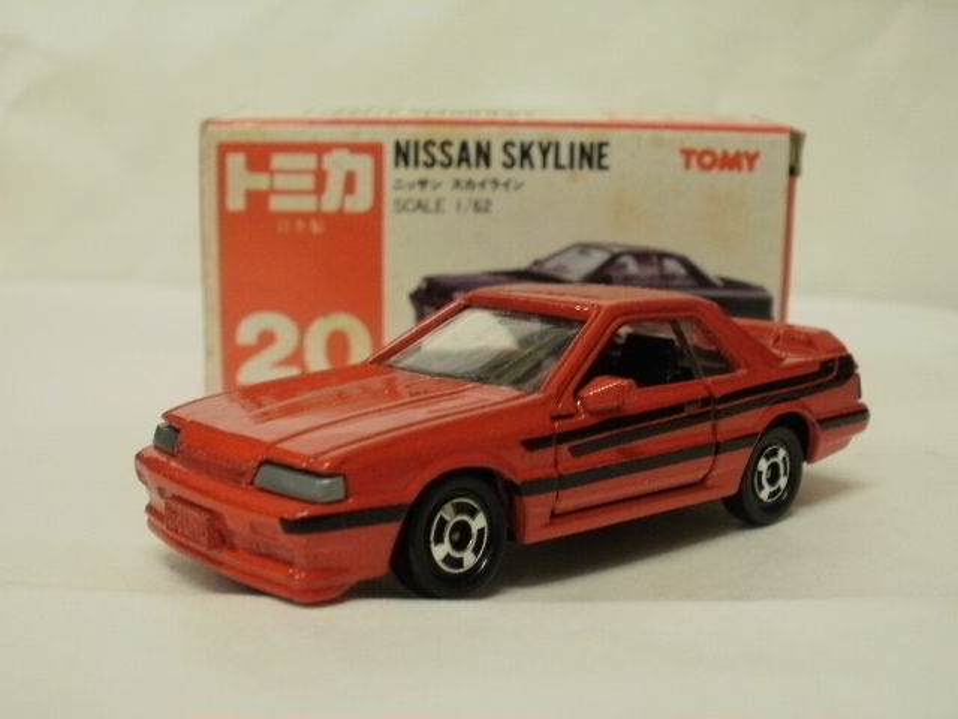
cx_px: 479
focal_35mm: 44
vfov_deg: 32.9
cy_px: 360
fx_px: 1218
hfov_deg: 42.9
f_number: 4
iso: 125
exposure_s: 1/10
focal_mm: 7.7
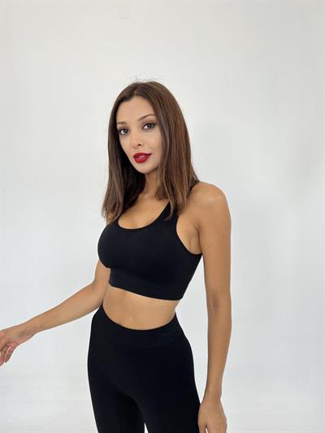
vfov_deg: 67.3
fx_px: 325
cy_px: 216
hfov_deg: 53.1
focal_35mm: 26
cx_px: 162
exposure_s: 1/134
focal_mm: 5.7
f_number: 1.5
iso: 40
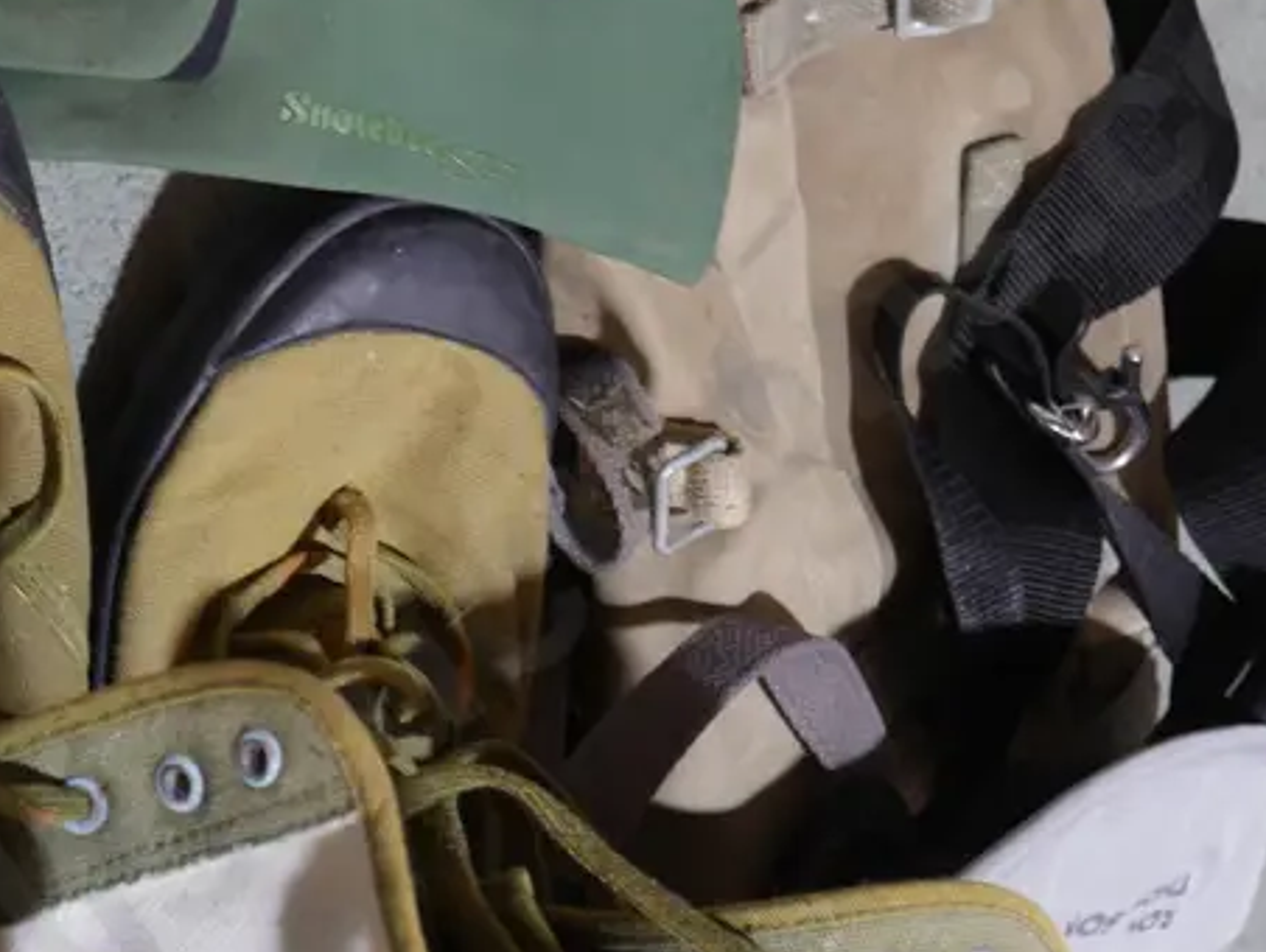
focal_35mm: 77
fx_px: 2819
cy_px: 676
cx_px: 423
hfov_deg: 25.2
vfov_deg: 19.1
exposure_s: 1/60
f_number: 4
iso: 500
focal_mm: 17
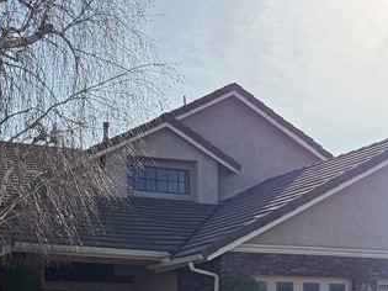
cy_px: 374
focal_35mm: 78
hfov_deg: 25.0
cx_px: 165
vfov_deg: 17.7
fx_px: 874
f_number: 1.78
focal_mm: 6.76
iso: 100
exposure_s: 1/4673
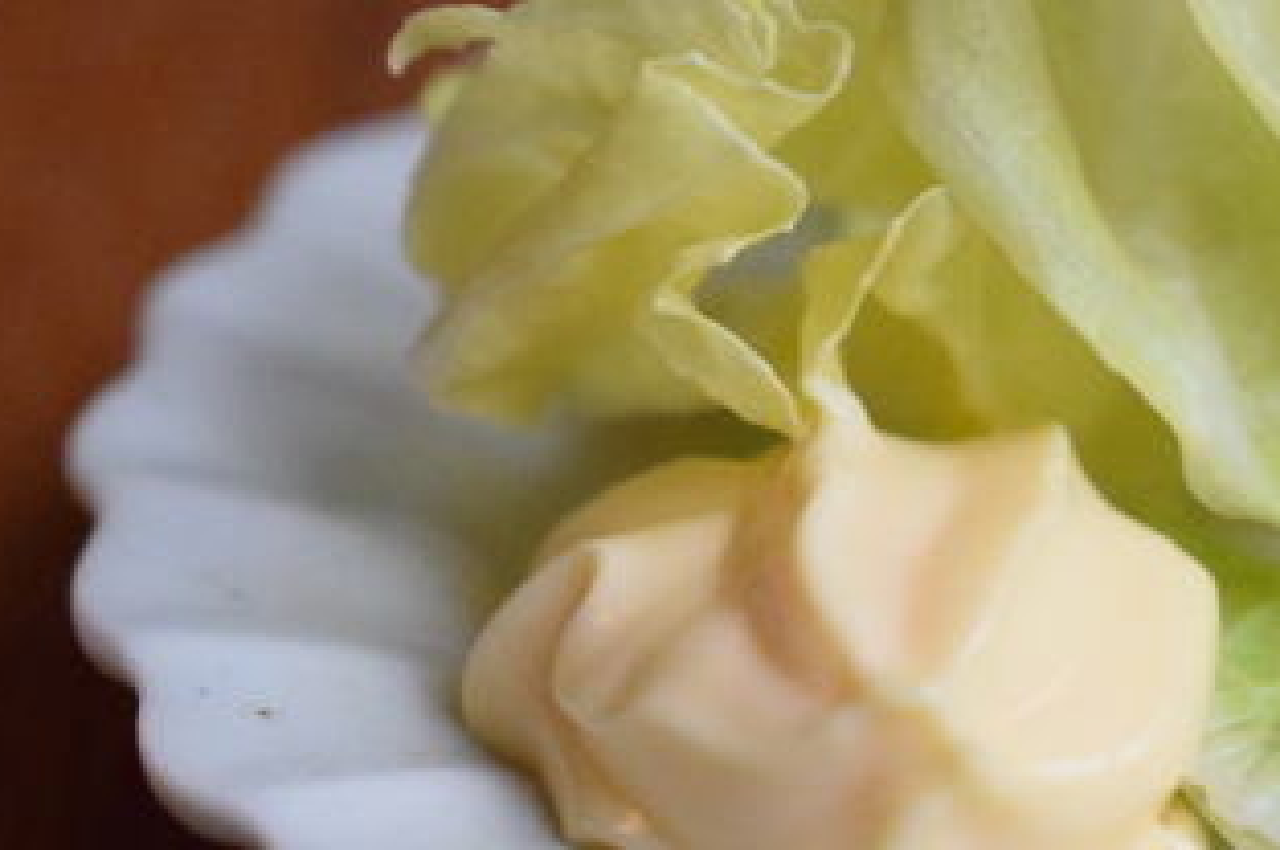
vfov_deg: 11.0
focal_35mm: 124
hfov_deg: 16.3
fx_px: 4404
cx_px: 1161
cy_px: 486
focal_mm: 40
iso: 6400
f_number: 5
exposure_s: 1/4000
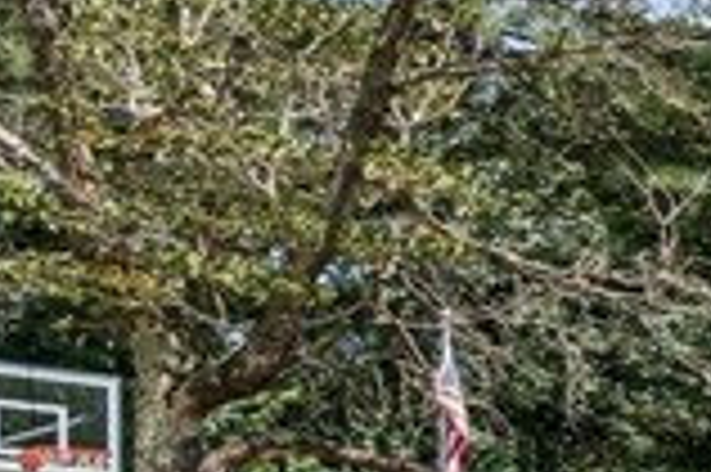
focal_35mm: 127
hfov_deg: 9.8
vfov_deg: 10.7
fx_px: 2514
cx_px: 2385
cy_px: 173
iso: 100
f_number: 8
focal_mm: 18.5
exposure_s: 1/125
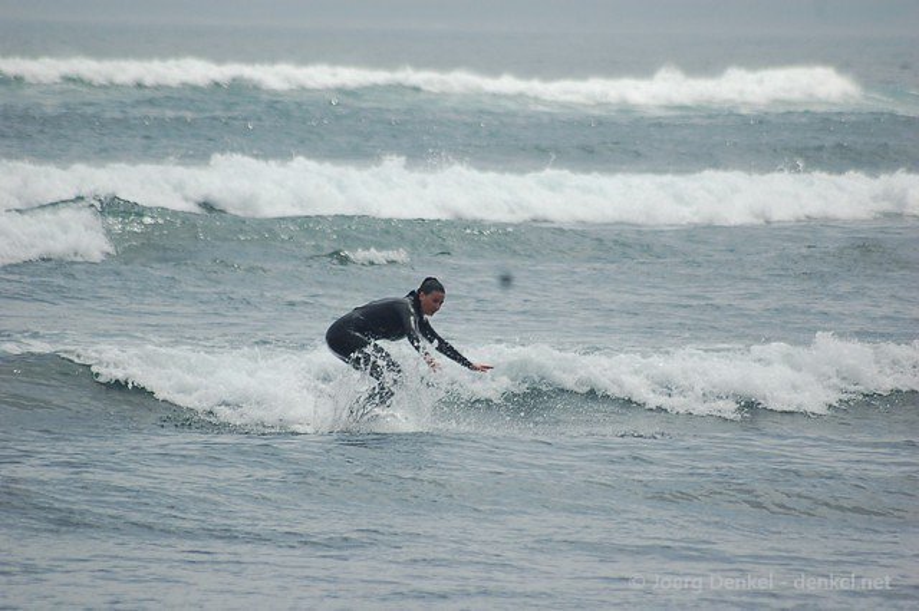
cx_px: 460
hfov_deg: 4.6
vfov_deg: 3.1
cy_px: 306
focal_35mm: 450
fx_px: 11481
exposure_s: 1/2000
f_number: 6
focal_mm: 300
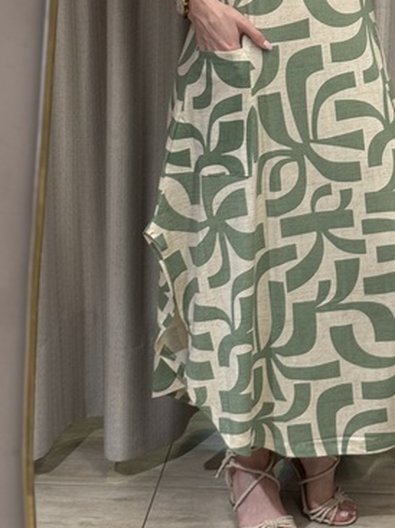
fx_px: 1599
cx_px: 409
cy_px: 32
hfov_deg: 13.8
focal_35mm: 105
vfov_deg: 18.4
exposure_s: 1/60
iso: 64
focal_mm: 6.76
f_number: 1.78
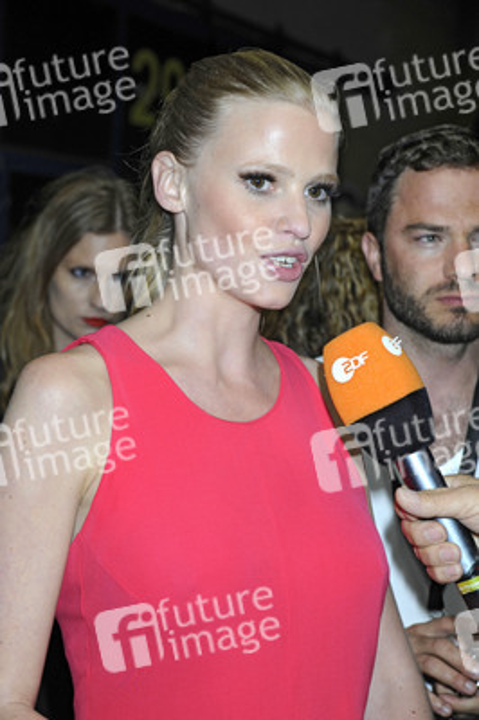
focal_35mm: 75
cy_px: 360
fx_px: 1499
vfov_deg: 27.0
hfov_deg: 18.2
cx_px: 240
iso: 320
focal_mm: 75
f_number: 6.3
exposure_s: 1/160
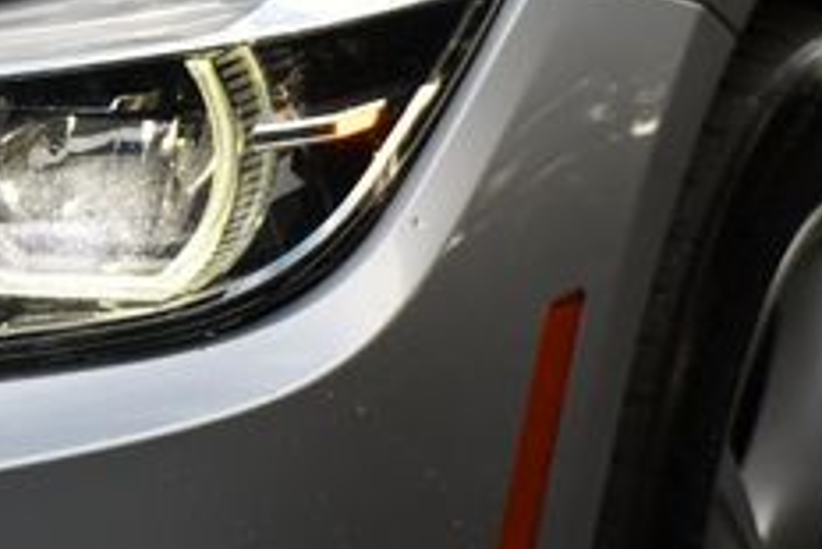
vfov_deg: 3.3
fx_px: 9641
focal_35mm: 422
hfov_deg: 4.9
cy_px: 170
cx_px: -177
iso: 280
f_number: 5.6
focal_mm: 102
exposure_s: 1/250
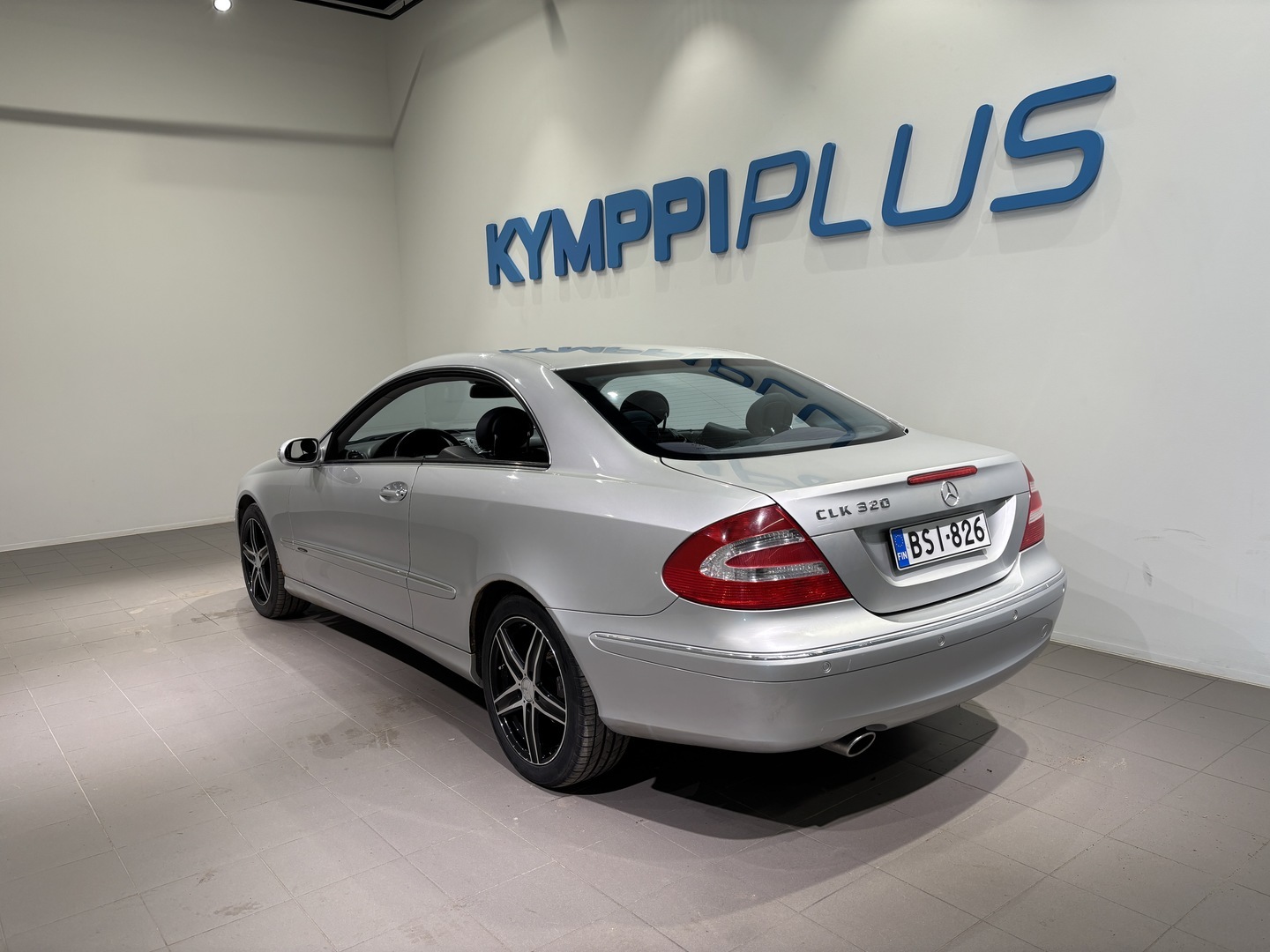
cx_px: 635
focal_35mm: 26
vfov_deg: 53.1
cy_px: 476
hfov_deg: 67.3
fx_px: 954
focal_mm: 5.96
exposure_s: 1/100
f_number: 1.6
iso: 50
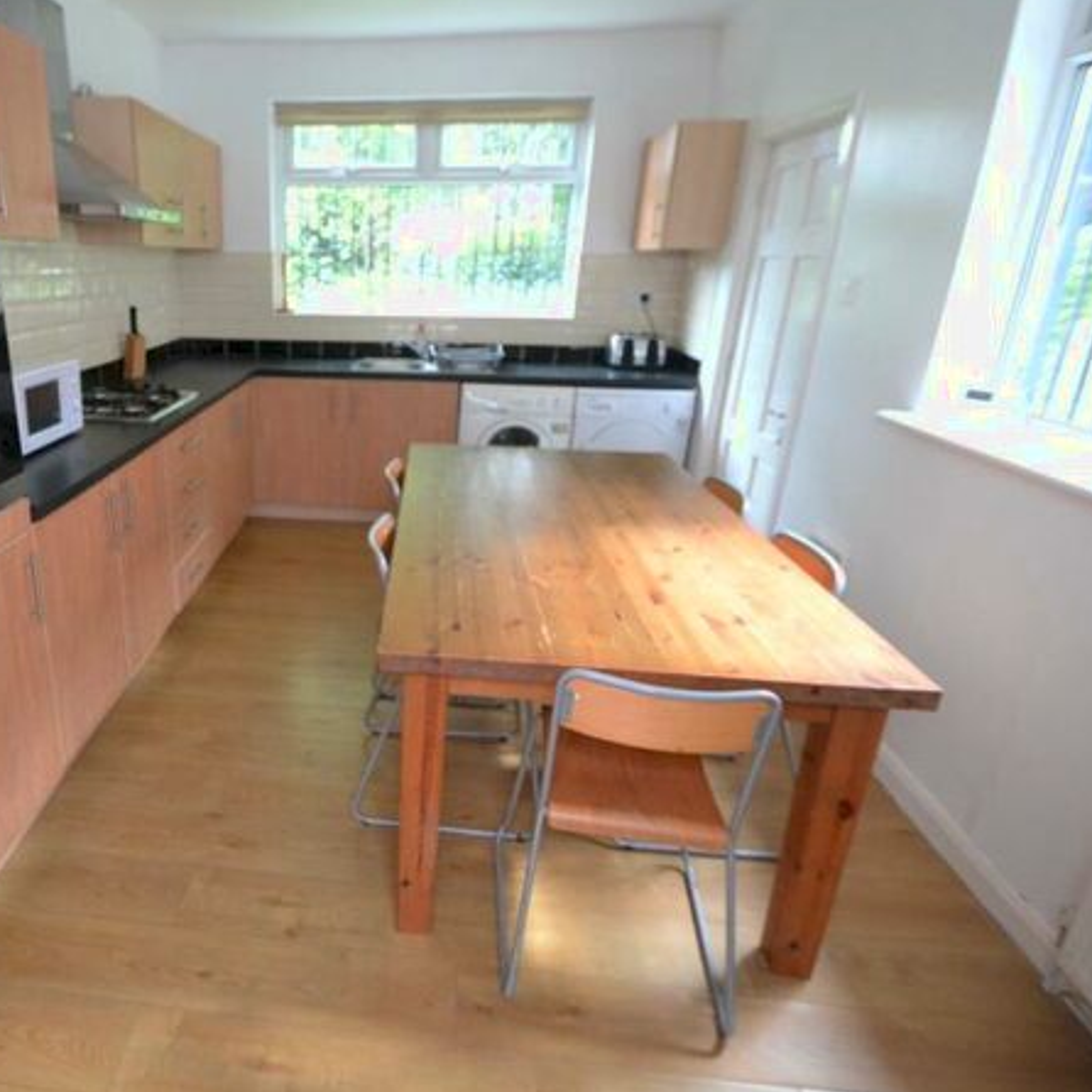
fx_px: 714
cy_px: 540
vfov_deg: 74.8
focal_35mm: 20
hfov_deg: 72.4
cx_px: 355
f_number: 3.5
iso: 2200
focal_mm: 10
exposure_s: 1/60
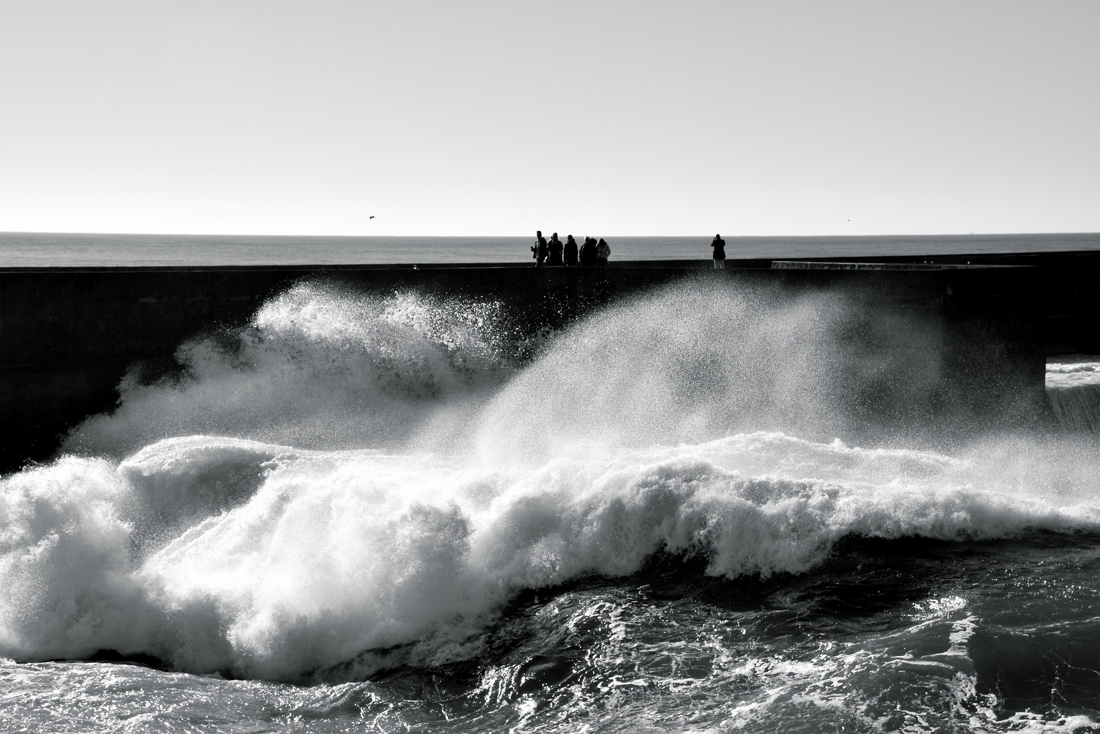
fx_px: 2200
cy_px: 367
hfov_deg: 28.1
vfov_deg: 18.9
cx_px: 550
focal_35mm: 72
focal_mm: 48
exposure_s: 1/500
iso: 200
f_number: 11
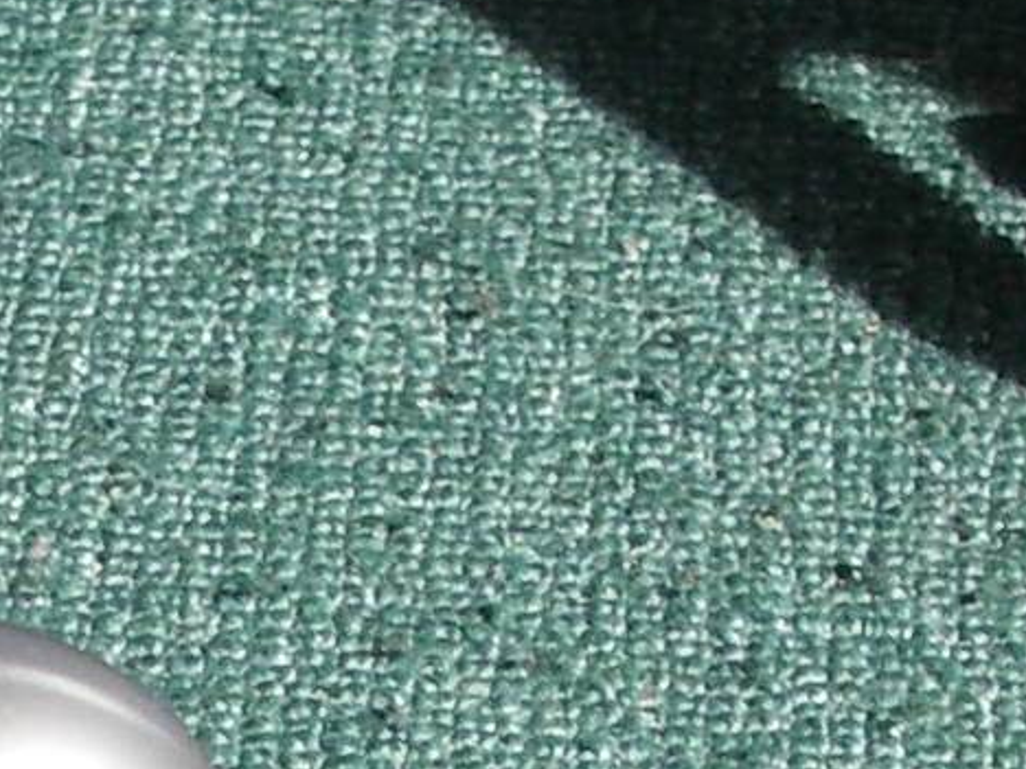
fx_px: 10048
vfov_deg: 4.3
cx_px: -283
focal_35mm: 339
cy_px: 1334
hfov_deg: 5.8
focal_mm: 10.2
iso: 80
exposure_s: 1/250
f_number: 3.5
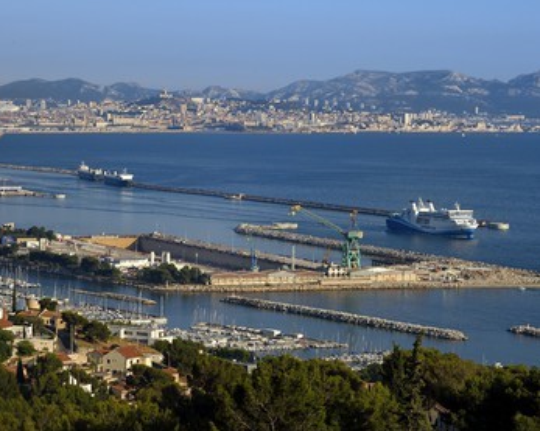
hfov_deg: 16.6
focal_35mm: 116
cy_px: 216
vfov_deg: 13.3
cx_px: 215
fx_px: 1852
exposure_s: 1/320
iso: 200
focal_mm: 102
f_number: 13
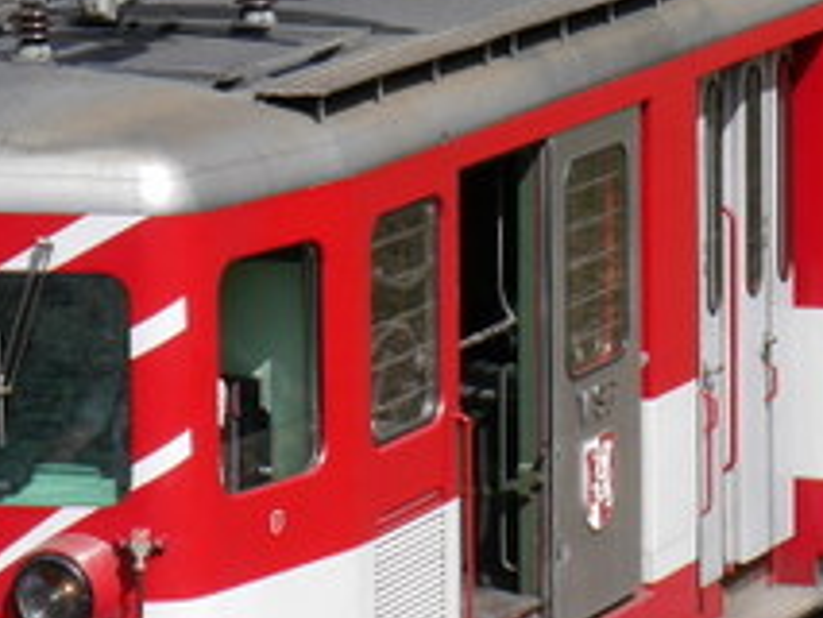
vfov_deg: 4.8
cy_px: 336
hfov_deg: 6.3
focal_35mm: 310
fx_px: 7374
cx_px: 1036
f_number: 10
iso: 160
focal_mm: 33
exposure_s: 1/320
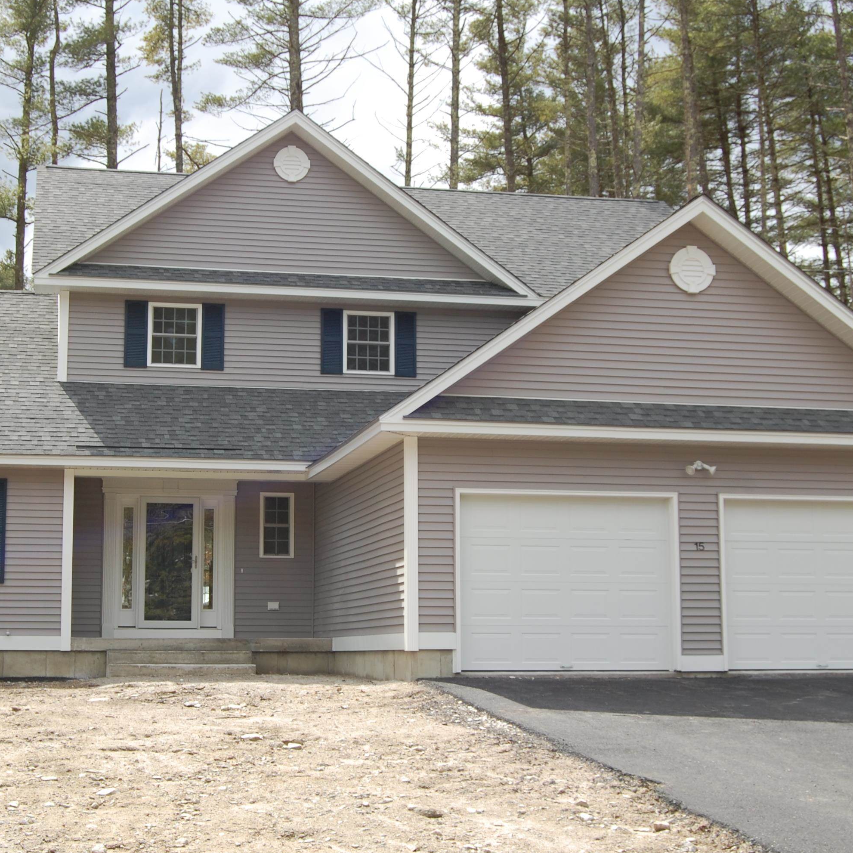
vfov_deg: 29.6
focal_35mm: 58
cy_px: 426
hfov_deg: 29.5
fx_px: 1617
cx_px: 349
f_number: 9
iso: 200
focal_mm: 30
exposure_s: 1/320
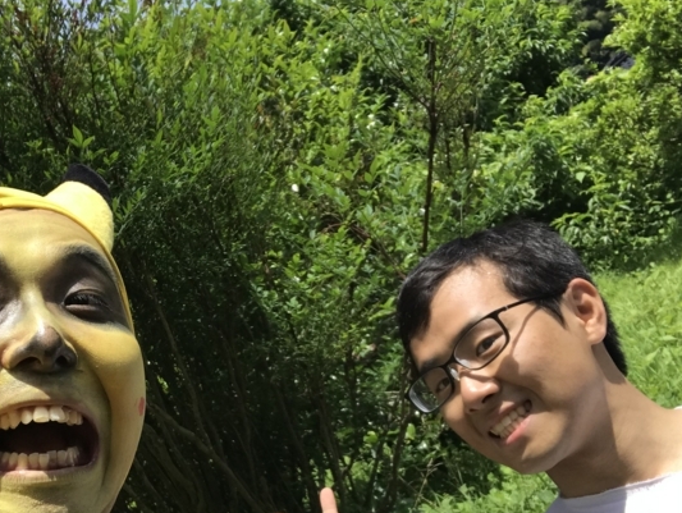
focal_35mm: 48
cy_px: 351
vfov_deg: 30.1
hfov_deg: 39.0
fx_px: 947
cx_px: 206
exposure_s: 1/1067
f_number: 2.2
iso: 25
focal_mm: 2.87
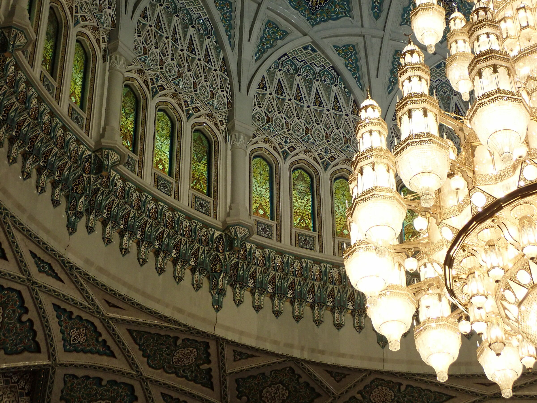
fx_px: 1241
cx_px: 268
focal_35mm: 80
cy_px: 202
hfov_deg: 24.4
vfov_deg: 18.4
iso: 640
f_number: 4.4
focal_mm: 14.41
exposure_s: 1/80
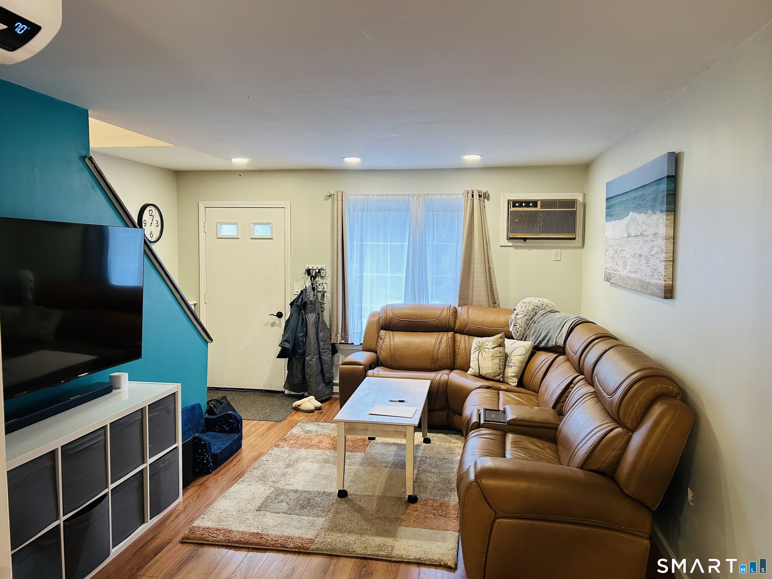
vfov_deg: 53.1
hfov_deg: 67.3
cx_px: 386
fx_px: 580
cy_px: 290
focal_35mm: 26
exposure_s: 1/60
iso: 125
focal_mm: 5.7
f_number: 1.5
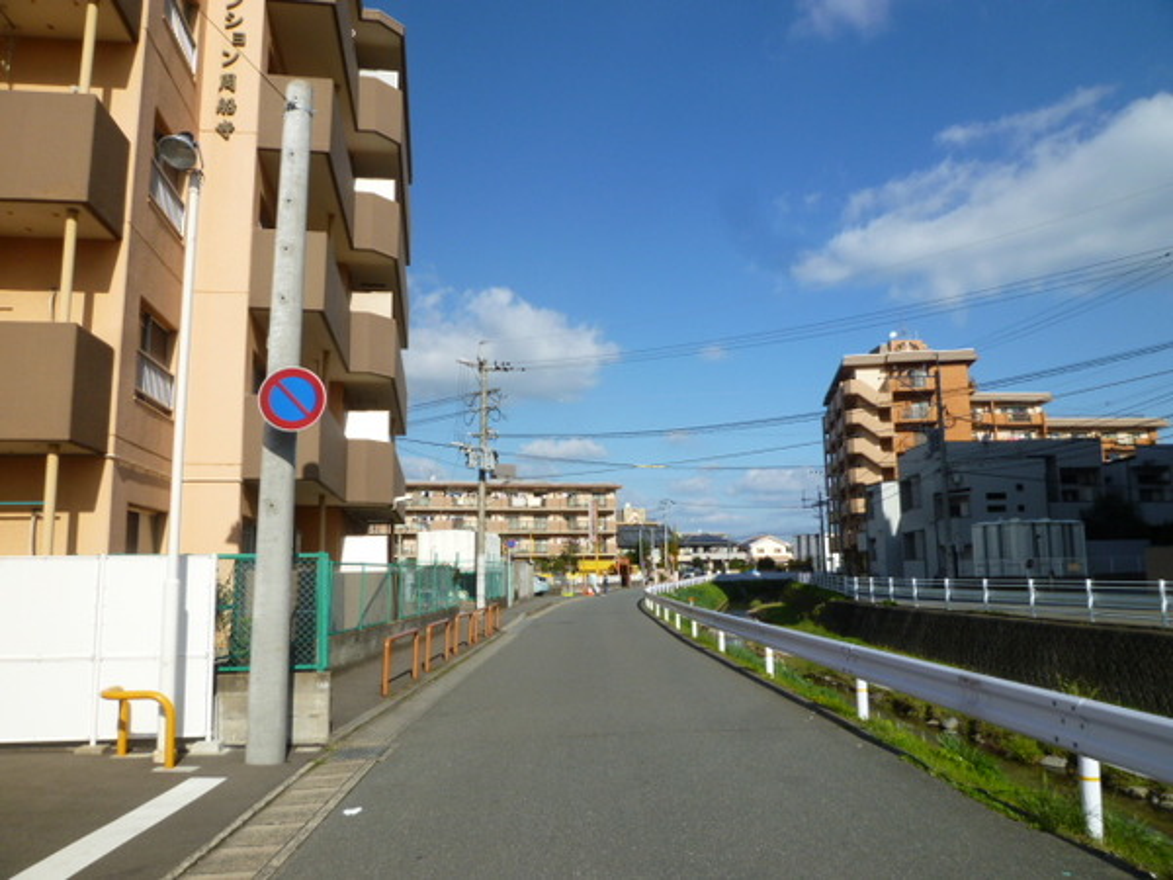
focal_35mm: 25
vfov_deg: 54.9
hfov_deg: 69.4
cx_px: 586
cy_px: 440
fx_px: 847
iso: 80
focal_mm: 4.5
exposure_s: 1/400
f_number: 5.6
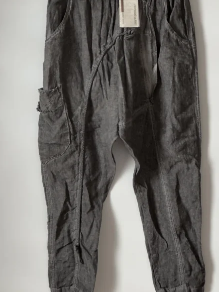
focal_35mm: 105
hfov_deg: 14.1
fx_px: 886
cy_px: 141
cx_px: 122
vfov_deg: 18.7
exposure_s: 1/60
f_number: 2.8
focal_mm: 9
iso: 320
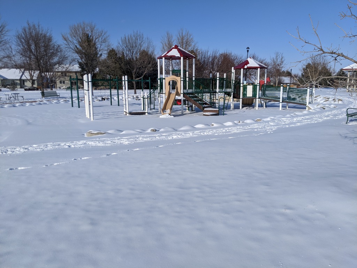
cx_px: 178
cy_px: 134
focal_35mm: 27
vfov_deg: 51.4
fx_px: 278
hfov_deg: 65.3
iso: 61
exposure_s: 1/5882
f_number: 1.8
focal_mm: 4.44
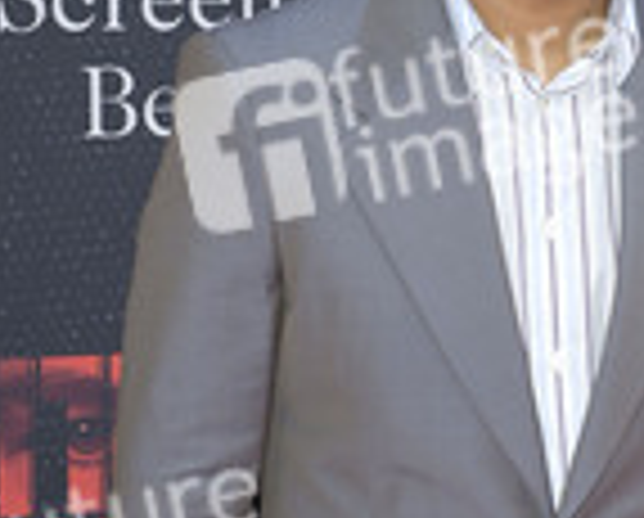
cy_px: 351
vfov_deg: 5.6
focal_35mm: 275
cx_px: 536
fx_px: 5252
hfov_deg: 7.0
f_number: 7.1
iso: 400
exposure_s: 1/250
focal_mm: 105
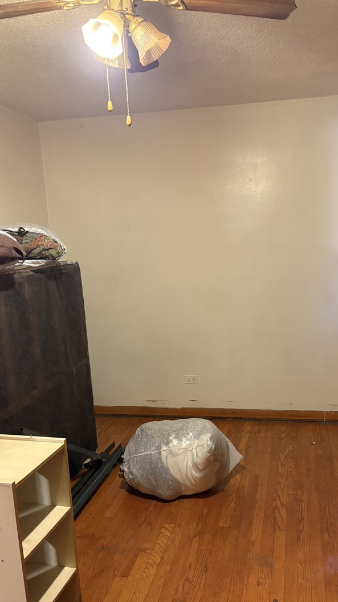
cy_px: 304
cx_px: 219
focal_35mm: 29
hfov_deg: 39.8
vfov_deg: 66.1
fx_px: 462
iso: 500
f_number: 1.6
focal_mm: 5.96
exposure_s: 1/30
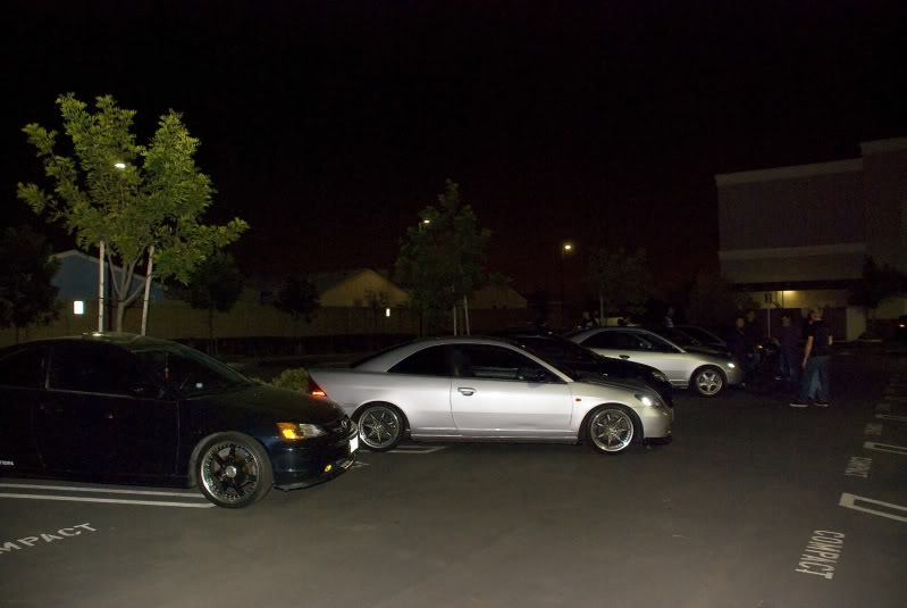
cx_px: 454
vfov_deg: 48.1
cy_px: 304
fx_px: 681
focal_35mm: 27
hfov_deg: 67.3
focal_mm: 18
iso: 1600
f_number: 3.5
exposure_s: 1/60
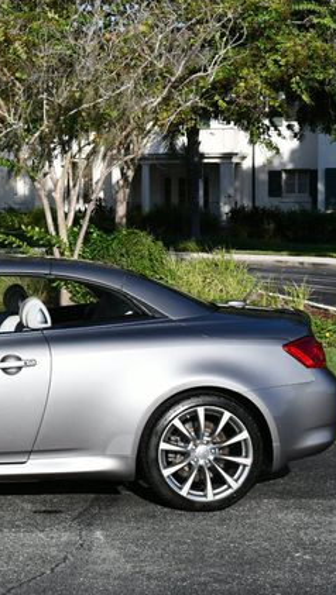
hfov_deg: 13.3
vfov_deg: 23.9
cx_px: -58
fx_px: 1407
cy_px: 300
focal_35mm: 89
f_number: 9
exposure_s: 1/320
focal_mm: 28
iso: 100
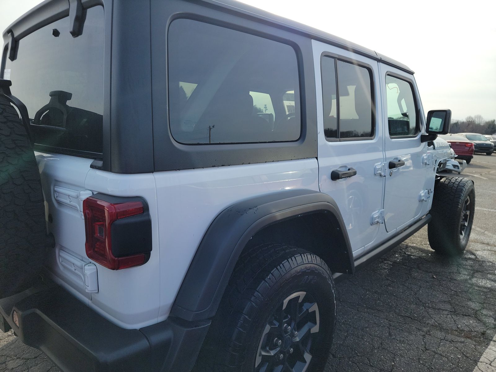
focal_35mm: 24
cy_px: 186
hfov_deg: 71.6
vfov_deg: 56.8
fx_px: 344
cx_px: 248
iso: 50
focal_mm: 6.7
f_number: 1.8
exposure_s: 1/555
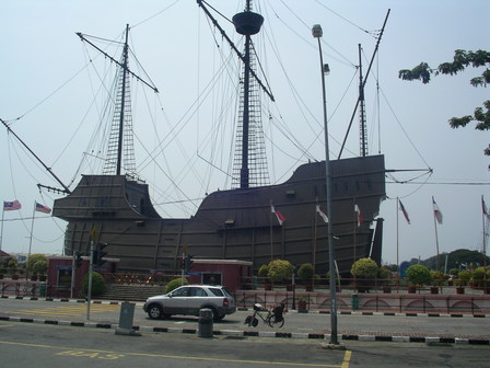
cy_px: 184
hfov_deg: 50.1
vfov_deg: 38.7
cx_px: 245
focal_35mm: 37
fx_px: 524
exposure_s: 1/320
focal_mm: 5.7
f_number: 6.9
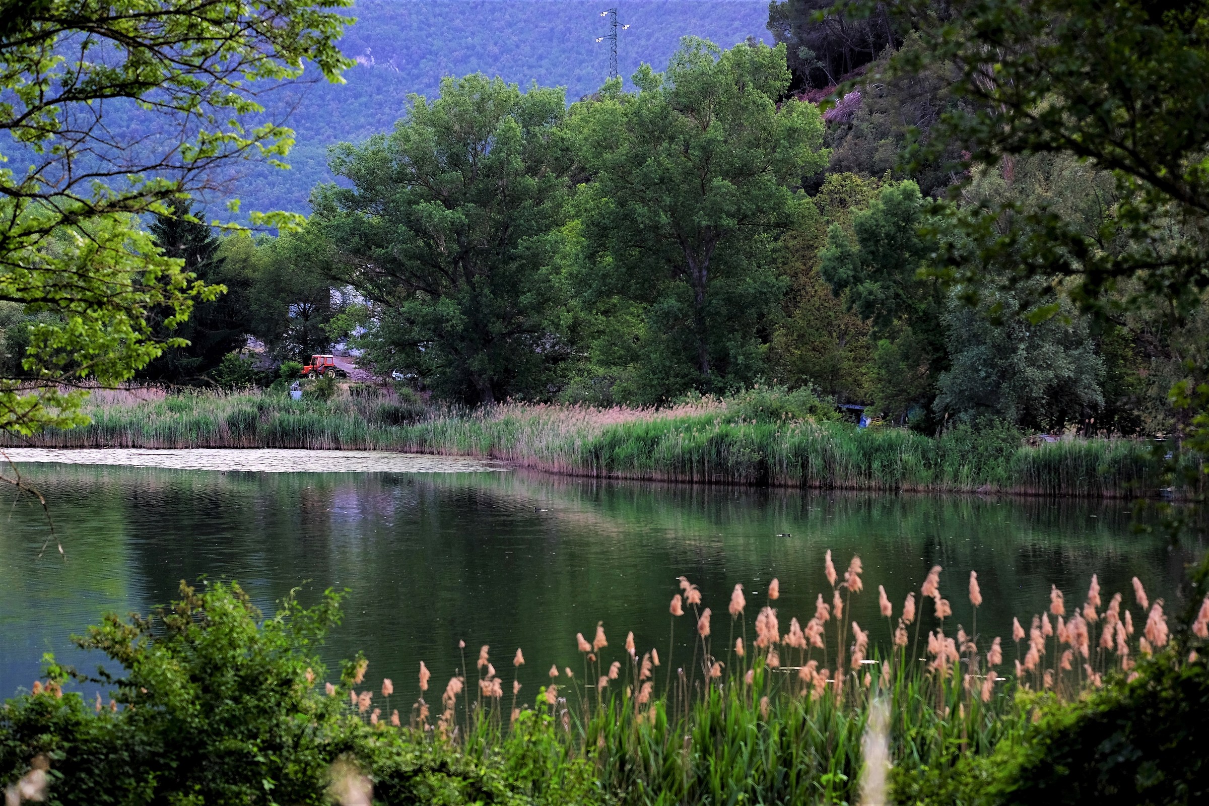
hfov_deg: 22.4
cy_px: 403
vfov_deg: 15.0
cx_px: 604
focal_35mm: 91
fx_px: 3056
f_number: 4
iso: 250
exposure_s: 1/160
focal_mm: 60.7
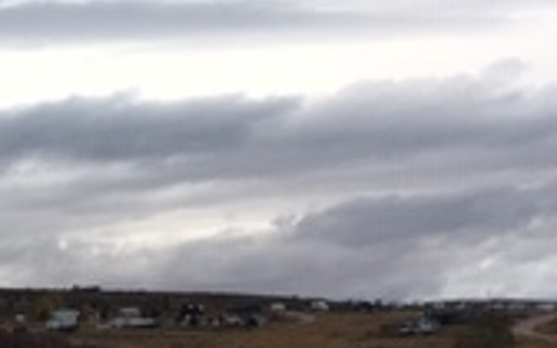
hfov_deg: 15.8
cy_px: 265
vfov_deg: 11.2
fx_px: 1776
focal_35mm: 117
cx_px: -375
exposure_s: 1/686
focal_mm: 4.15
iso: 25
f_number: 2.2
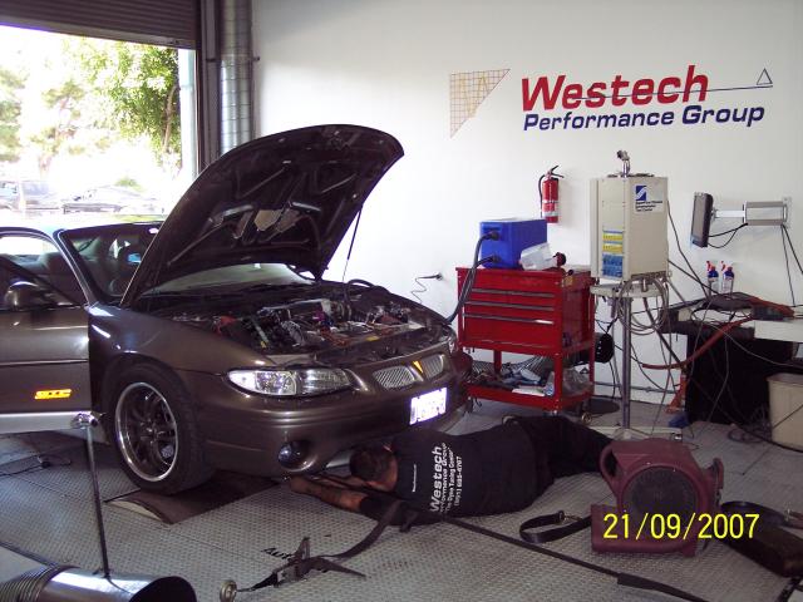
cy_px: 301
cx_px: 402
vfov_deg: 36.8
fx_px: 905
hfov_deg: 47.9
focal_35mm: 39
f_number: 2.8
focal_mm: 8
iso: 140
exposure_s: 1/60
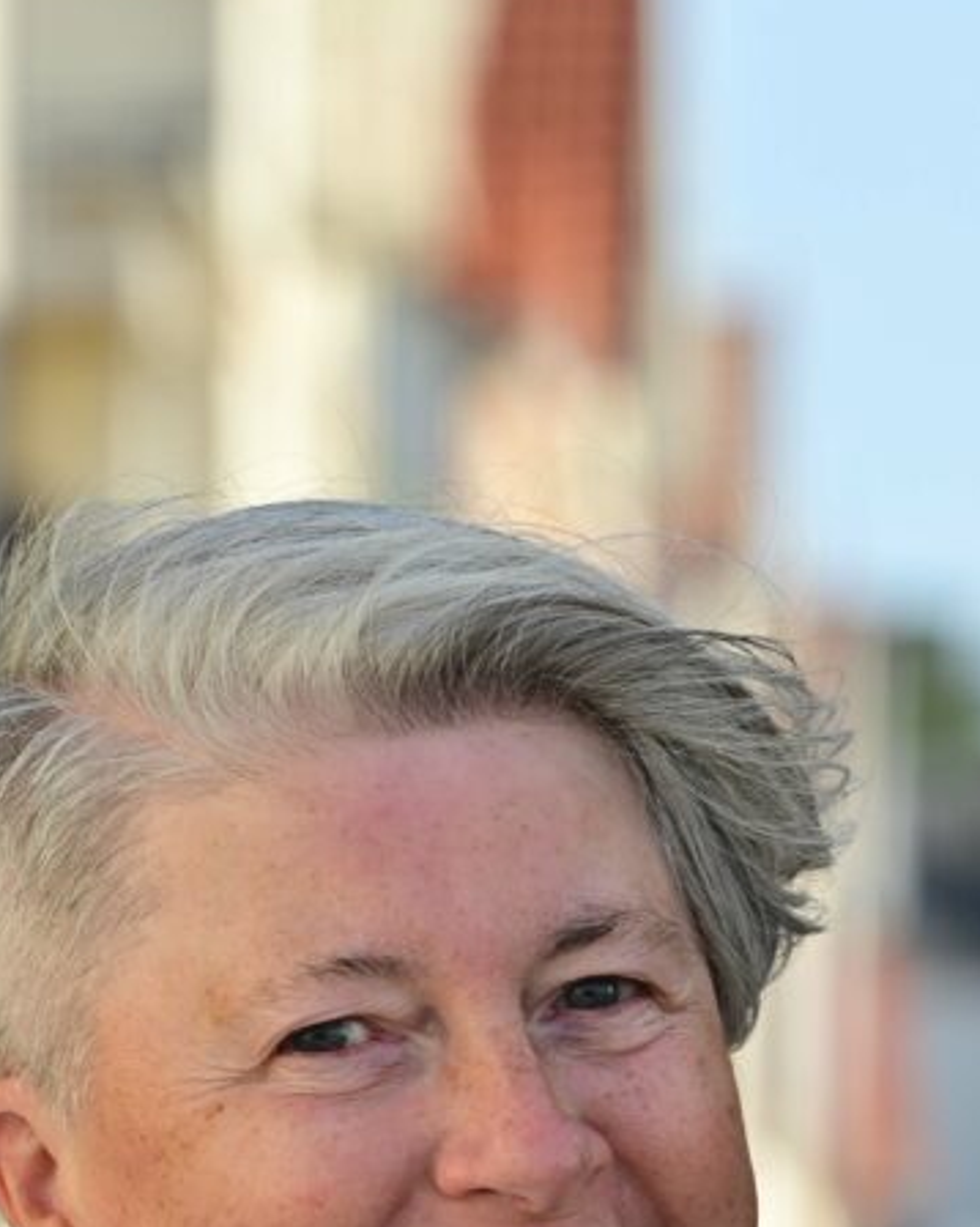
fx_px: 12444
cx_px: 480
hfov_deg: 4.5
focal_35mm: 343
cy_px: 1372
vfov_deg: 5.6
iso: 500
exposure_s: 1/1000
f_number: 7.1
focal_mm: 160
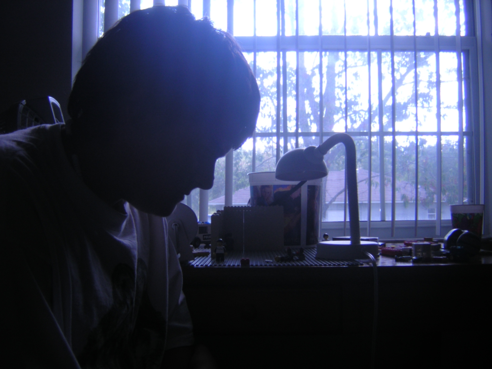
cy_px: 184
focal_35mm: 36
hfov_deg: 51.4
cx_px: 246
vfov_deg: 39.7
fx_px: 512
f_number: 2.6
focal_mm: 4.7
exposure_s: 1/114
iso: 100
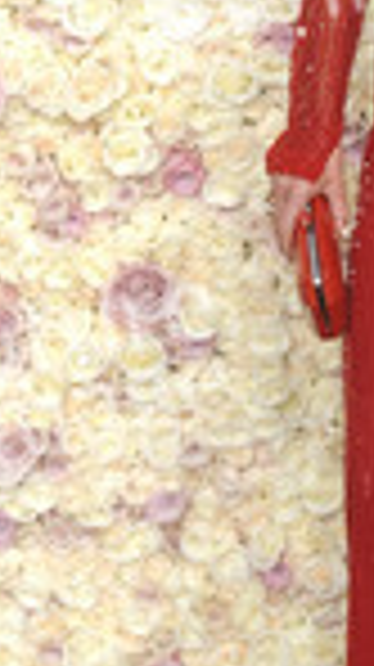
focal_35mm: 176
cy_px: 166
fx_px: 3110
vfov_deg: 12.2
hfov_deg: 6.8
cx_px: 493
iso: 1000
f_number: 13
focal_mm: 62
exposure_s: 1/250
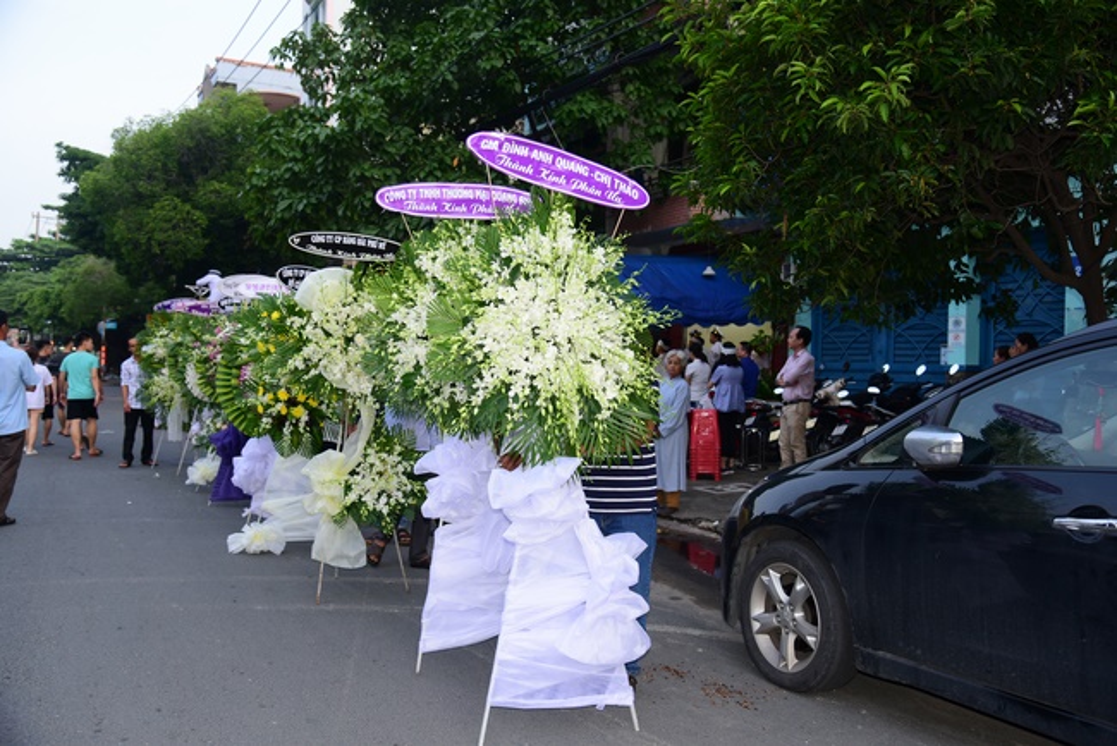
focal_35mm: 30
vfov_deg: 43.6
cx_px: 558
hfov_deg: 61.9
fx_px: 931
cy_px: 373
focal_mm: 30
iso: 320
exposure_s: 1/60
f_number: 4
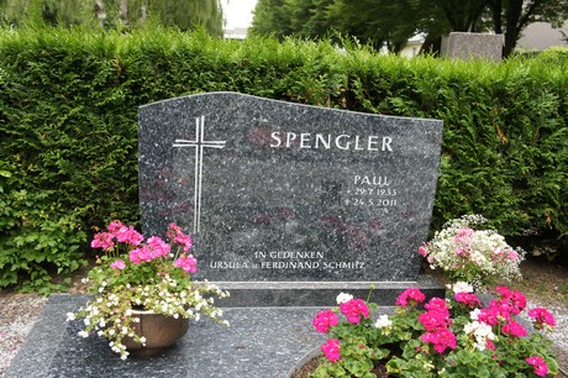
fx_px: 639
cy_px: 189
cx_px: 284
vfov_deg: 33.0
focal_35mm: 40
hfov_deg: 48.0
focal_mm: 27
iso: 400
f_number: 5.6
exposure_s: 1/200
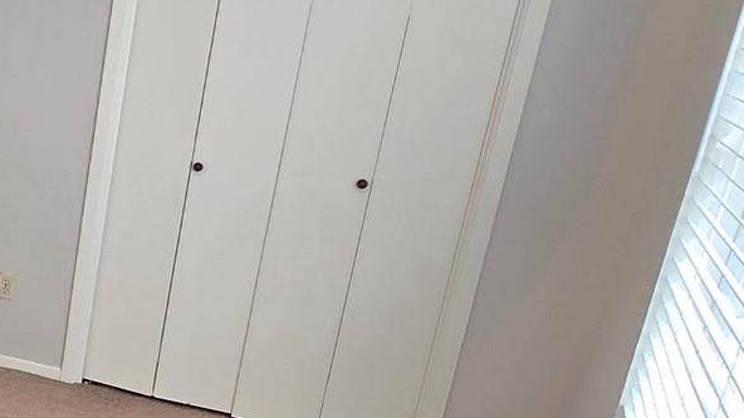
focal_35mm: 49
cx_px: -249
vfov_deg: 24.1
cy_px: 330
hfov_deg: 31.3
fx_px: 967
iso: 125
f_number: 2.2
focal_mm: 2.2
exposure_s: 1/60
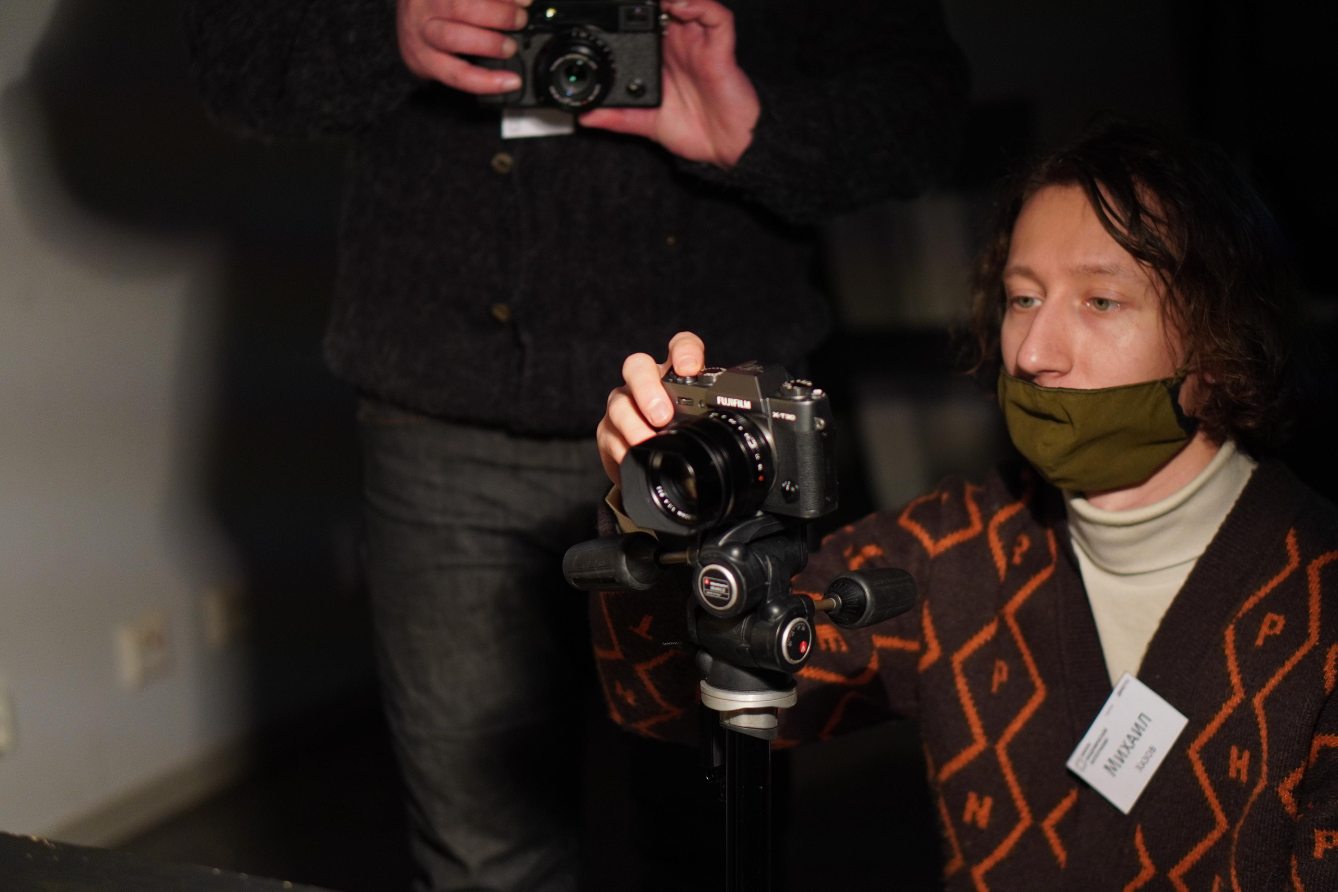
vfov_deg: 18.2
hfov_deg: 27.0
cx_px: 669
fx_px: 2787
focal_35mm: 75
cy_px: 446
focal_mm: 50
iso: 640
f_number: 1.8
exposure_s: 1/400
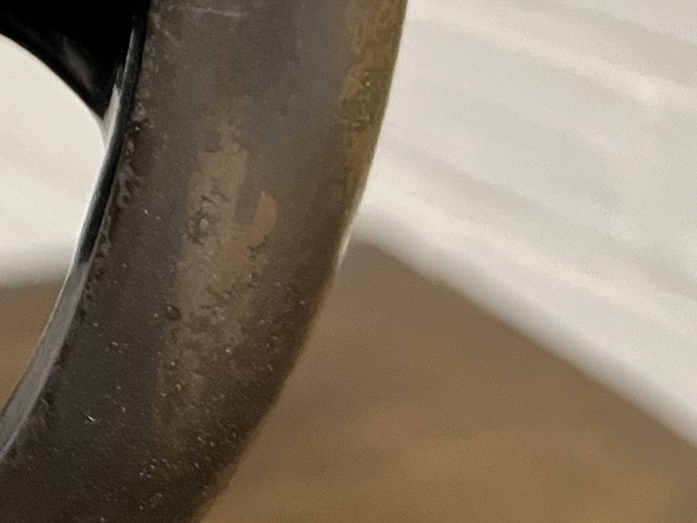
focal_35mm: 101
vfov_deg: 13.4
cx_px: -396
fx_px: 2033
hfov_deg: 17.2
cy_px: -378
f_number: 1.6
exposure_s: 1/50
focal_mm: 5.1
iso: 320
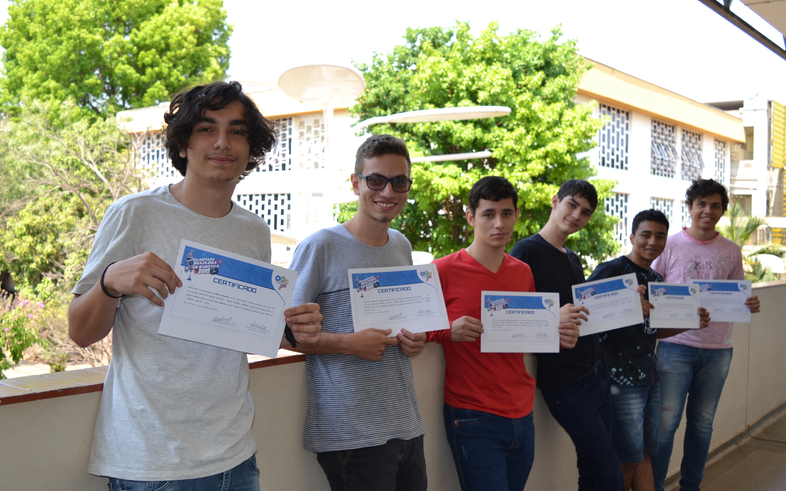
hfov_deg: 50.4
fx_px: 835
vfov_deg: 32.8
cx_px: 389
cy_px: 266
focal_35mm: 39
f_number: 4
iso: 100
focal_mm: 20
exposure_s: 1/160
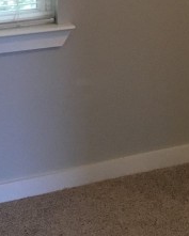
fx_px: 915
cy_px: -72
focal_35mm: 131
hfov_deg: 10.3
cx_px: 440
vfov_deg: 14.1
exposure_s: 1/33
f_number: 2.2
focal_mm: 4.15
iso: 200
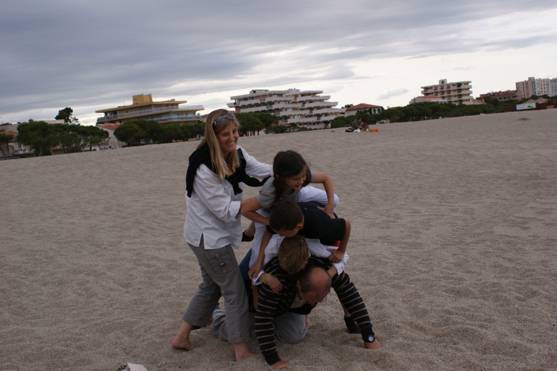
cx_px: 278
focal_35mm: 52
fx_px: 812
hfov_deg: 37.9
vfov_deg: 25.7
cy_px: 186
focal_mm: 35
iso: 100
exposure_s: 1/125
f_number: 7.1
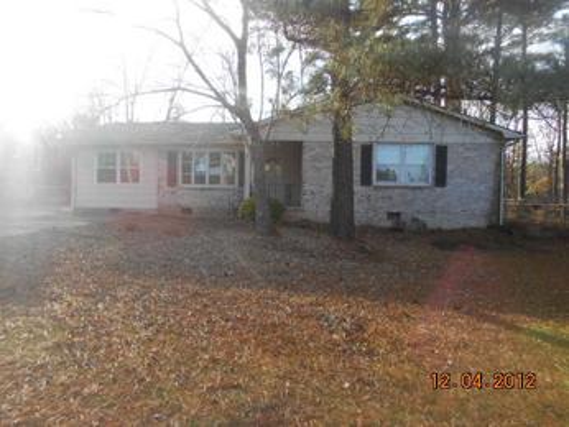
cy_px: 214
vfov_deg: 53.1
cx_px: 284
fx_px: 428
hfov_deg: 67.3
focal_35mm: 26
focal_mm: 4.6
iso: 80
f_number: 3.5
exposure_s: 1/160
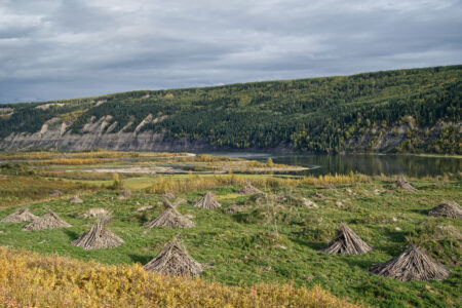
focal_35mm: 47
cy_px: 154
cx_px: 231
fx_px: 603
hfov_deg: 41.9
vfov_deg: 28.6
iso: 100
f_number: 4
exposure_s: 1/640
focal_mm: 47
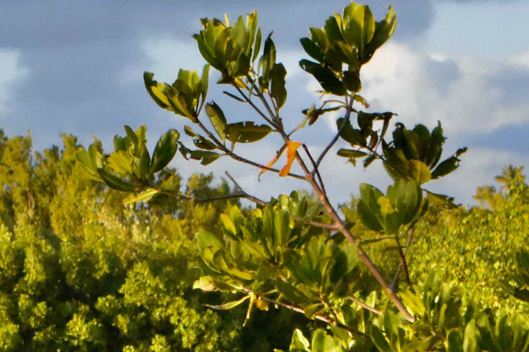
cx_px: -246
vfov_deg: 4.0
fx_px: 5027
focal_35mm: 342
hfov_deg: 6.0
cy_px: 302
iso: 5000
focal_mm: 55
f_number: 14
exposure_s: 1/800
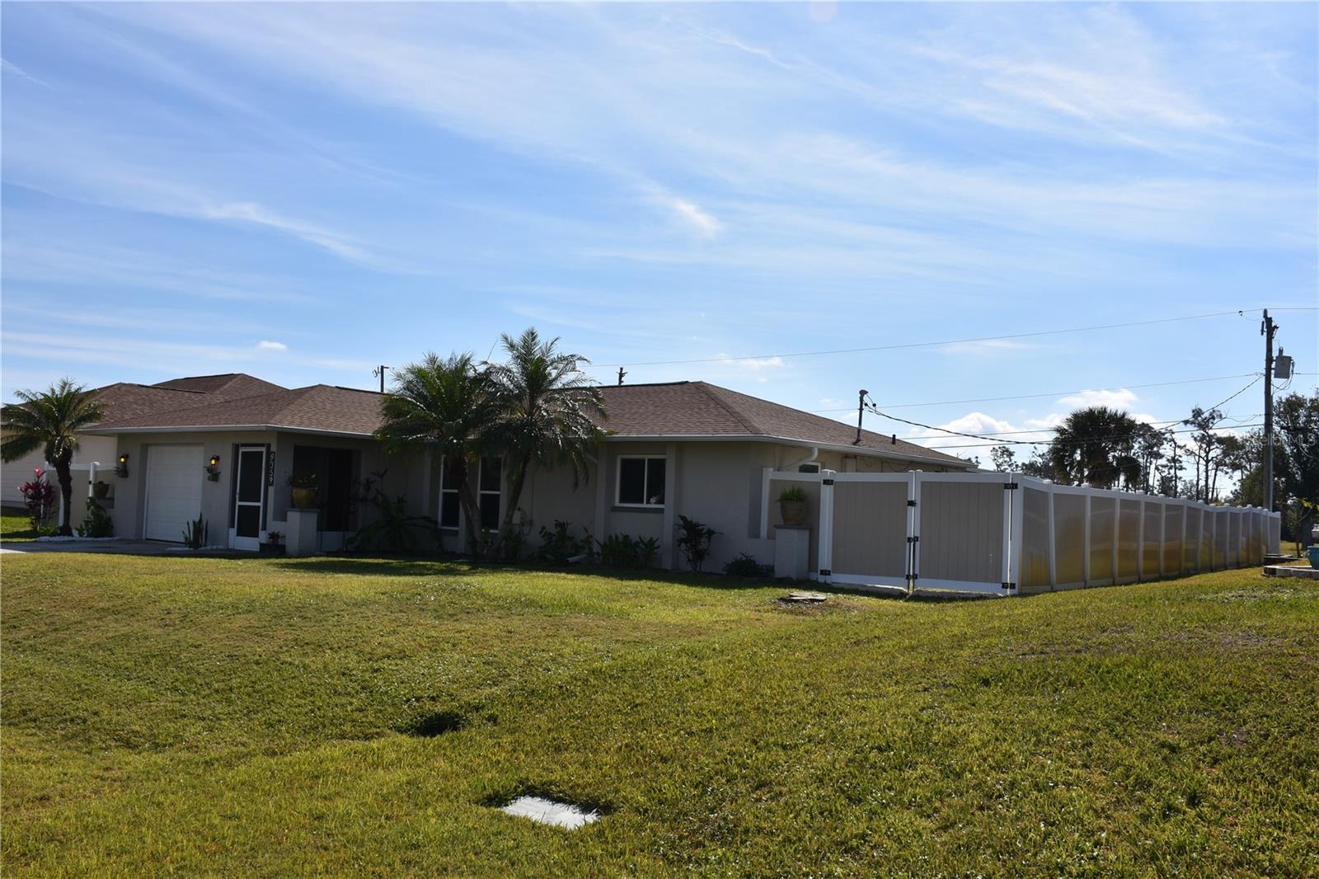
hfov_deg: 61.9
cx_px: 660
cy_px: 440
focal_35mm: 30
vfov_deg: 43.6
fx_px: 1099
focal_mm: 20
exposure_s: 1/250
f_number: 11
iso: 100
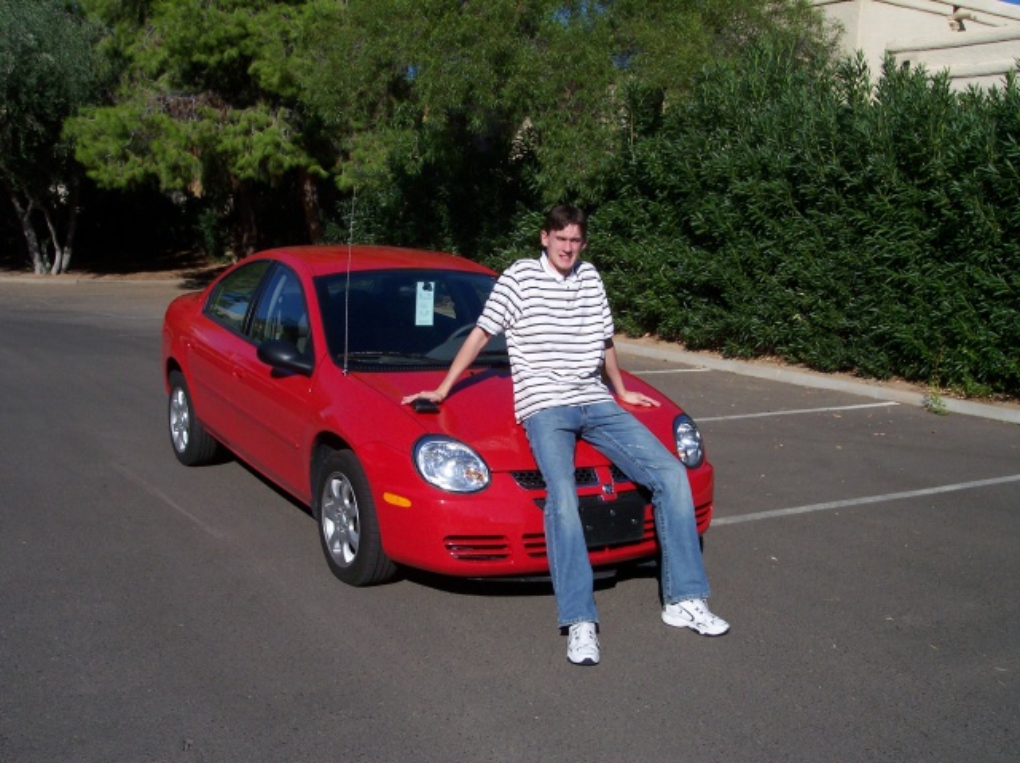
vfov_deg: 37.7
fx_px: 1119
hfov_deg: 49.0
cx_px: 510
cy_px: 382
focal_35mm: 38
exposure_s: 1/1000
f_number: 4.8
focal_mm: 8
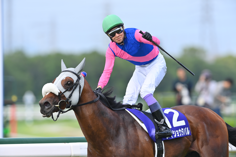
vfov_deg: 2.5
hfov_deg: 3.7
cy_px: 78
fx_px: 3671
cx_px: 118
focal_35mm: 560
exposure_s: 1/1250
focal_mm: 560
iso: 640
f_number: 5.6
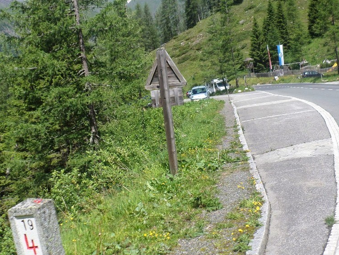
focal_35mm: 48
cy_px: 125
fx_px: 470
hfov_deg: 39.6
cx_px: 159
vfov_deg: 30.3
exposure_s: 1/1000
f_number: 2.7
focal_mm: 5.5
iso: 80
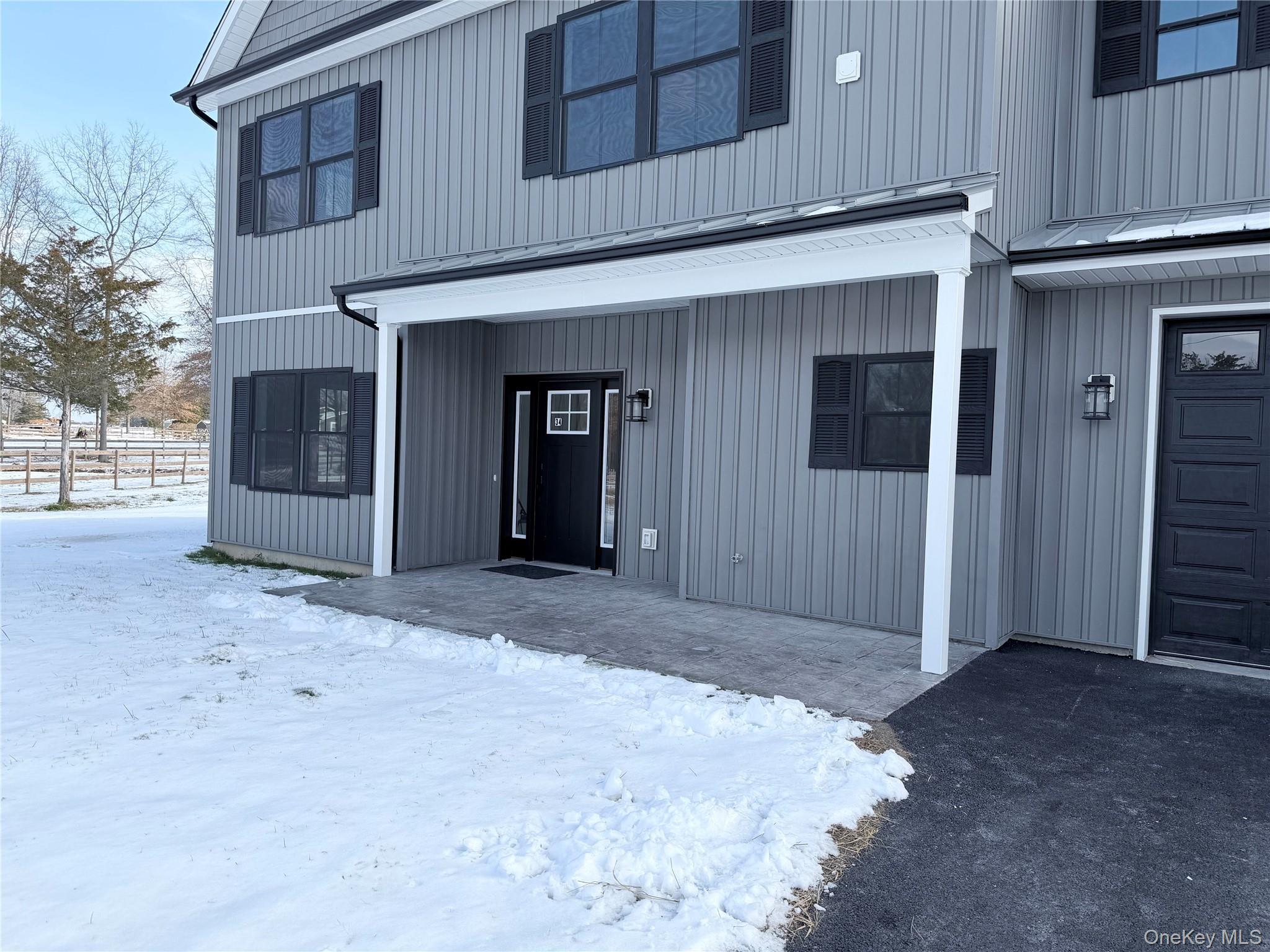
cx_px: 635
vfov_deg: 56.8
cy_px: 476
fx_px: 881
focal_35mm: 24
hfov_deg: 71.6
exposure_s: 1/2370
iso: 80
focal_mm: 6.76
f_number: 1.78
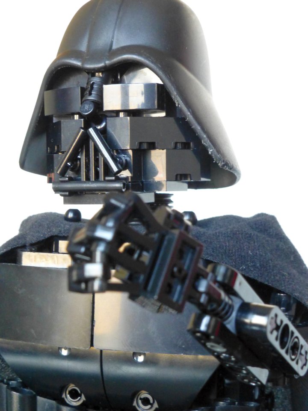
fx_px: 937
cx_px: 154
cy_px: 206
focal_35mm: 79
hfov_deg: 18.7
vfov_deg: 24.7
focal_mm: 14.2
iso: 800
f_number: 5.1
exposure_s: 1/13
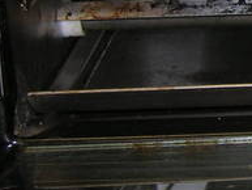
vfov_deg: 10.2
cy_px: -54
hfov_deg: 12.5
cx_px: 462
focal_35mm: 143
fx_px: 1042
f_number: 2.9
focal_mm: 5.7
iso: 50
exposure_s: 1/60.1
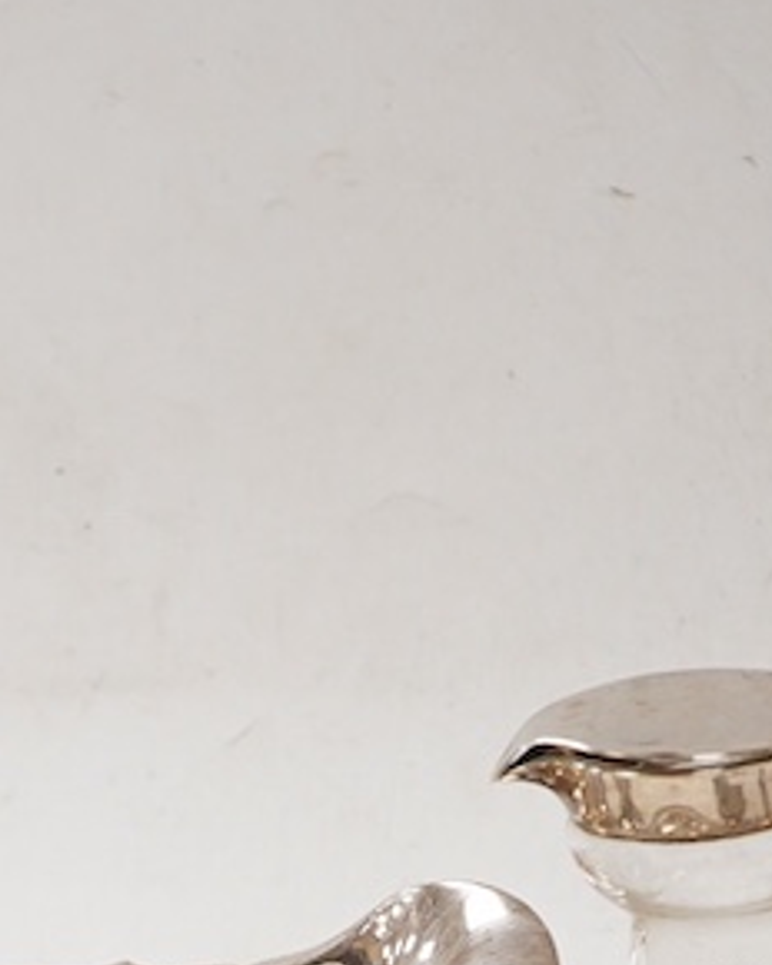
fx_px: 3741
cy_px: 1308
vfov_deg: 14.0
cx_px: 143
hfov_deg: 11.7
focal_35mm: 131
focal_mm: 30
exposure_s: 1/125
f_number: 8
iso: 1250
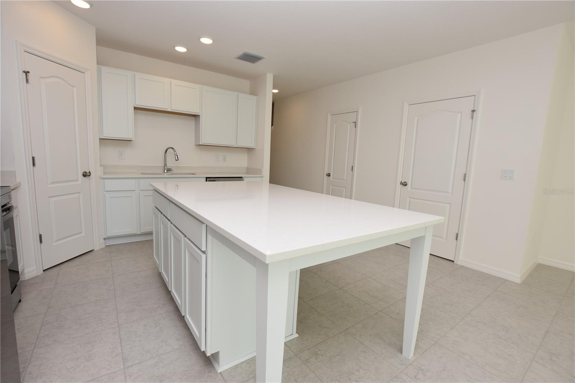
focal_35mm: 15
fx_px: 240
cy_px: 192
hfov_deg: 100.4
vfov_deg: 77.3
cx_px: 288
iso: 110
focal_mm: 10
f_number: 5.6
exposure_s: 1/125
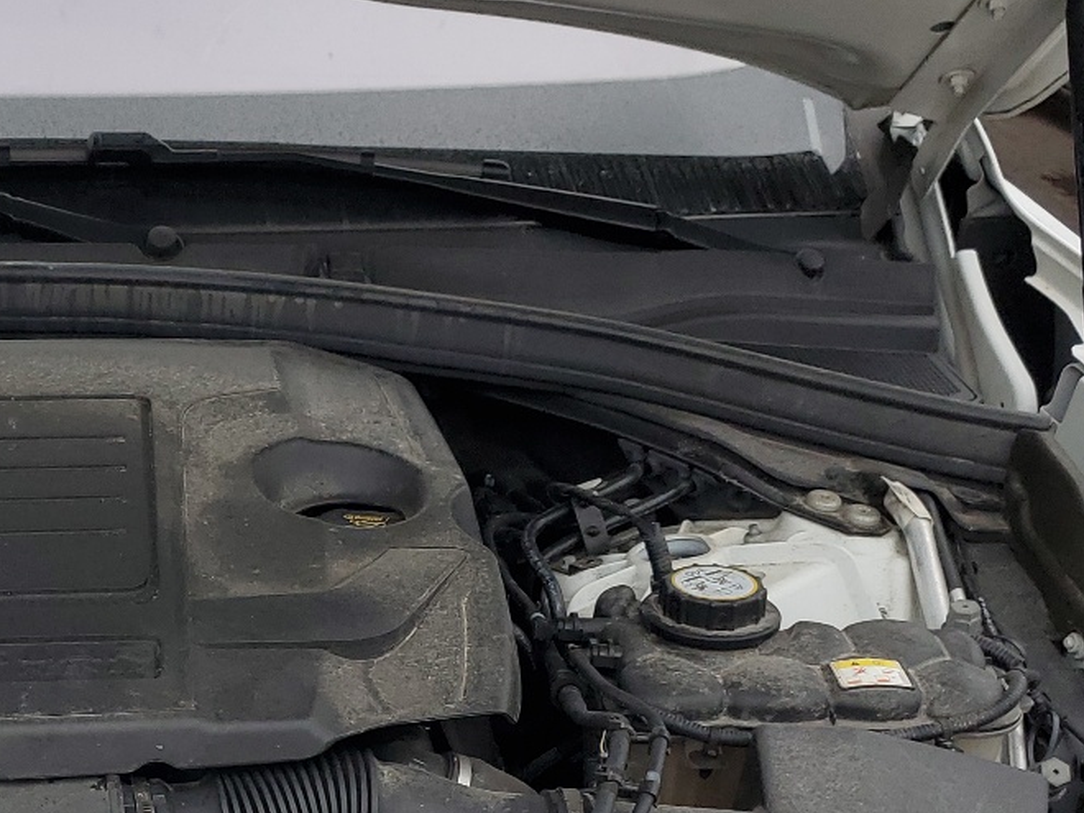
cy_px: 774
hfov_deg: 29.0
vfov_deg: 22.6
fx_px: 1973
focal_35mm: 63
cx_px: 34
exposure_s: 1/417
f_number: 1.5
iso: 50
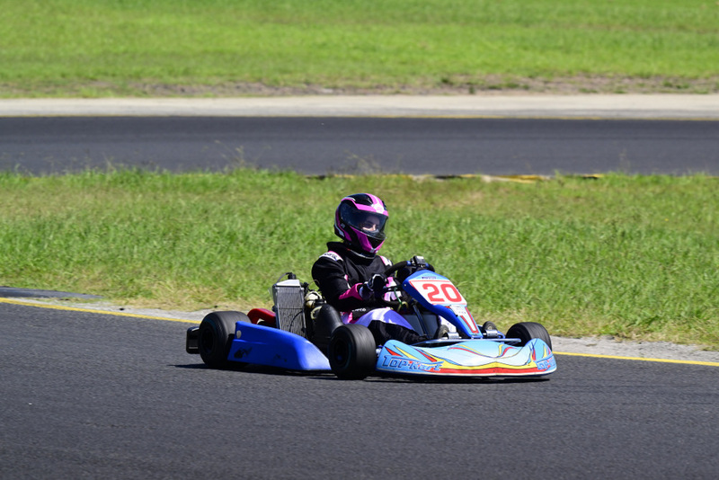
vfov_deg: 3.6
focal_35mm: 380
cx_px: 360
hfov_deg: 5.4
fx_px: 7592
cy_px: 240
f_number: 11
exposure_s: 1/640
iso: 500
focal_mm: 380
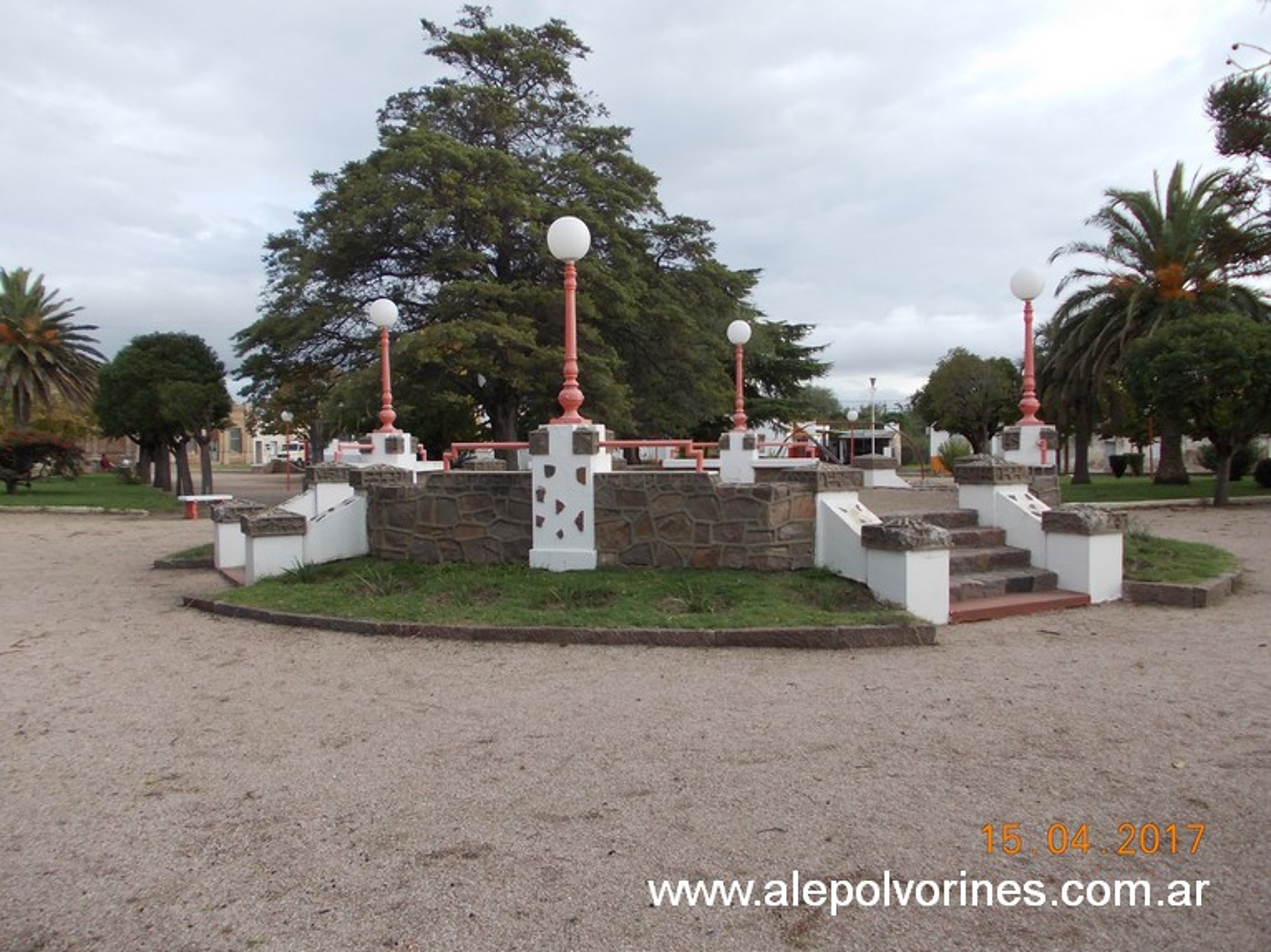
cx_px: 636
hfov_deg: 63.5
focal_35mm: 28
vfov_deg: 49.7
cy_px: 476
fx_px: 1028
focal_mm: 4
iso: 80
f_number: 2.7
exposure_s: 1/320
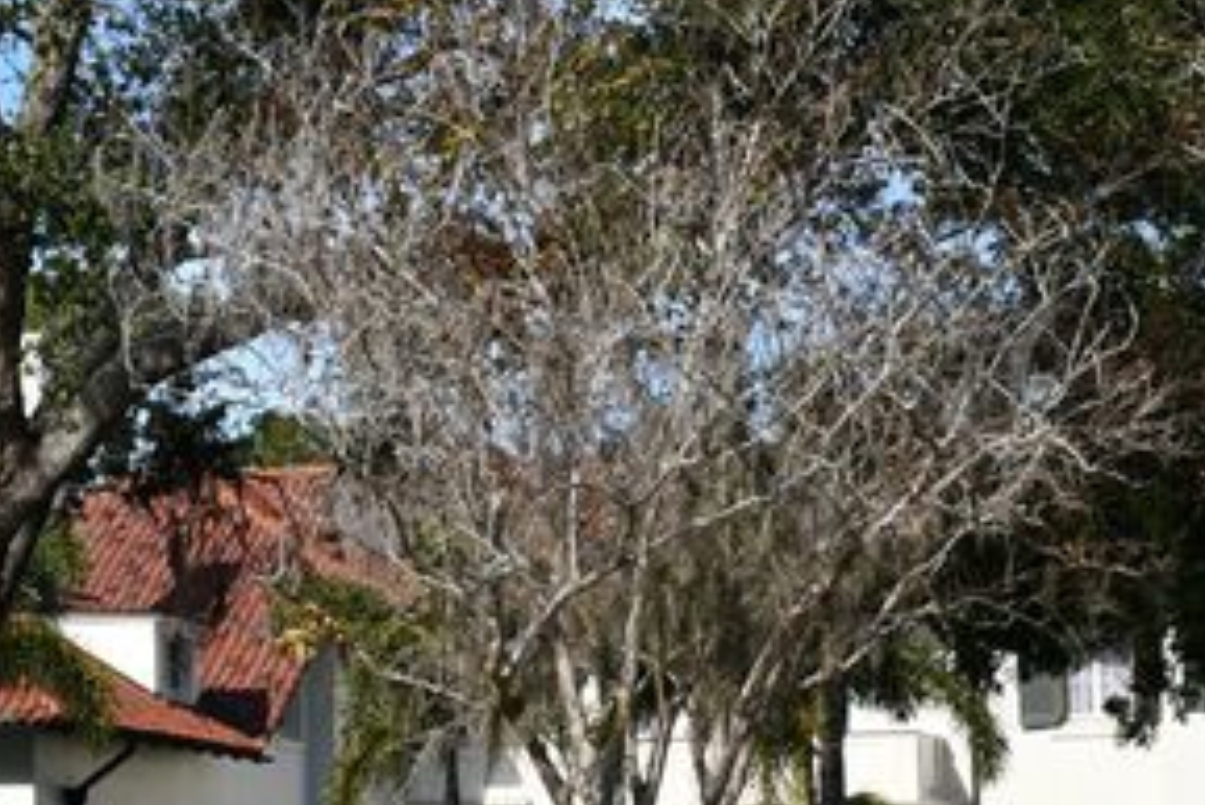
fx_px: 4152
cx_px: 550
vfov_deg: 11.0
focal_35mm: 124
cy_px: 830
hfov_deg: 16.5
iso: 100
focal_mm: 28
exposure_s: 1/320
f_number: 9
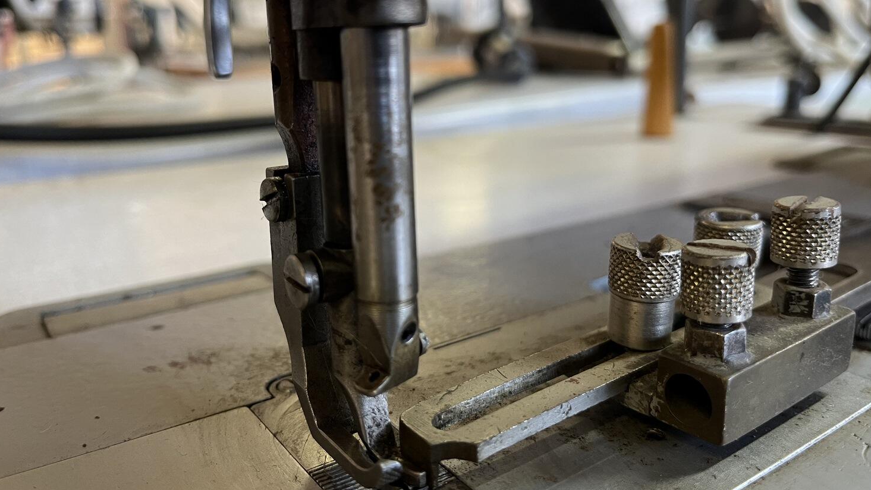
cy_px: 220
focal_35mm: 29
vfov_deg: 40.1
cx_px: 430
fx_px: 670
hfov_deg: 66.1
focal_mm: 5.1
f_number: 1.6
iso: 160
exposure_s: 1/50
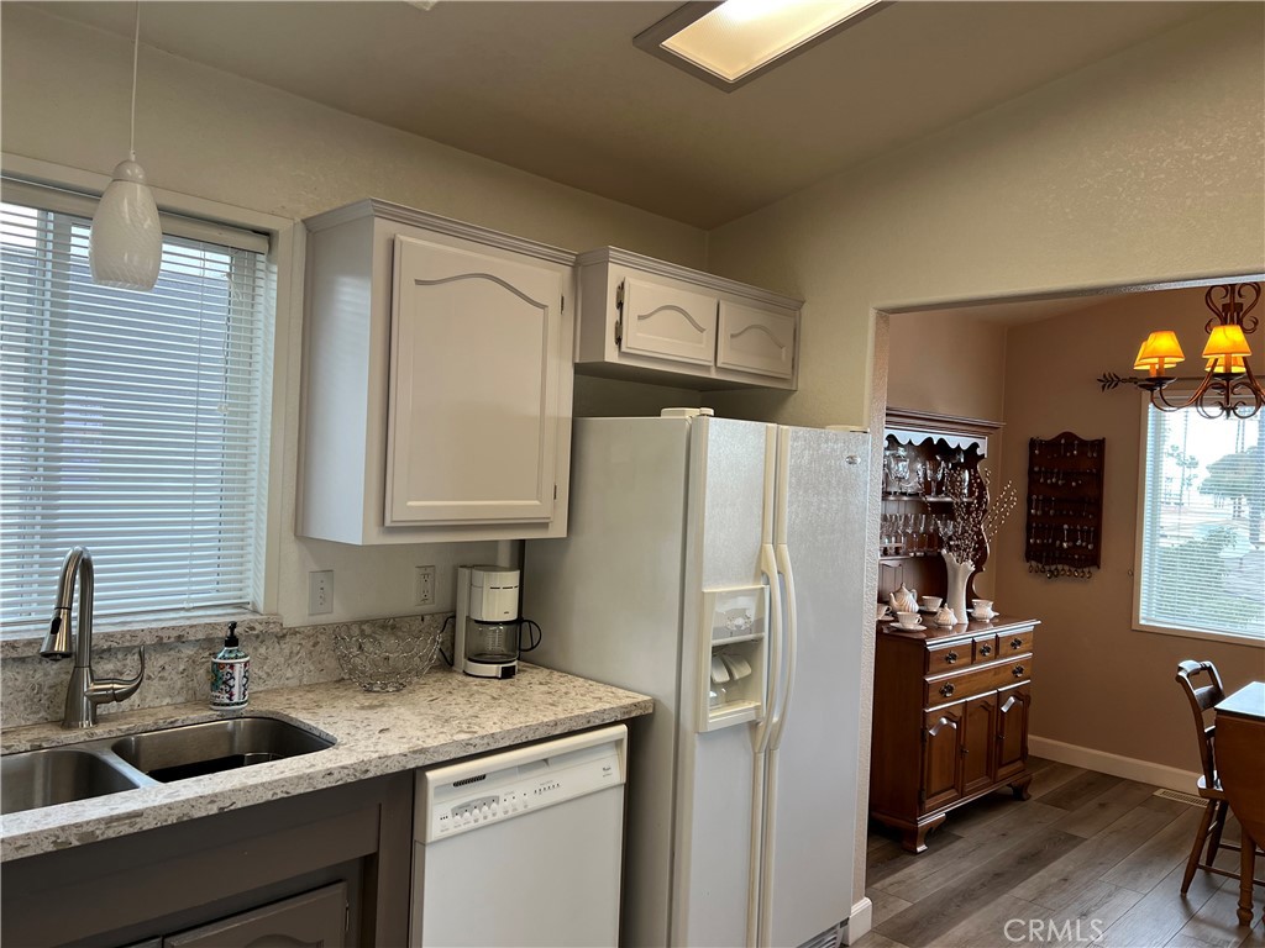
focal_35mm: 26
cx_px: 632
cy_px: 474
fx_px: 950
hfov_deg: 67.3
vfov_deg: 53.1
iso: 125
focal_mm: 5.7
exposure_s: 1/120
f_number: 1.5
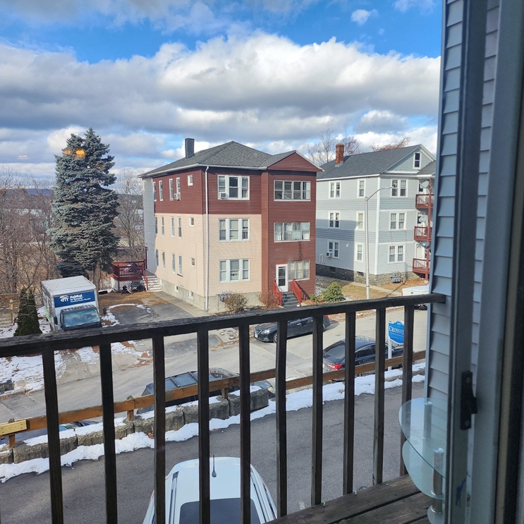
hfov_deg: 57.3
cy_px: 262
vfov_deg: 57.3
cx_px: 279
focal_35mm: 28
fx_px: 480
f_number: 1.8
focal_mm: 6.4
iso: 12
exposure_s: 1/376
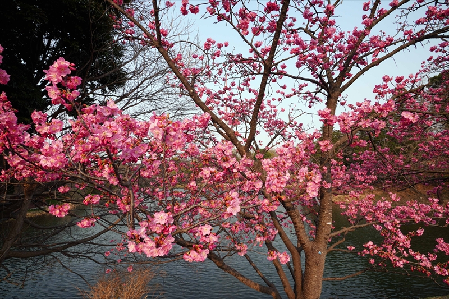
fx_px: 206
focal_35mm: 16
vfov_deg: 72.0
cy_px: 150
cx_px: 224
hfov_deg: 95.0
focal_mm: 11
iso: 200
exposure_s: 1/100
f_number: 14
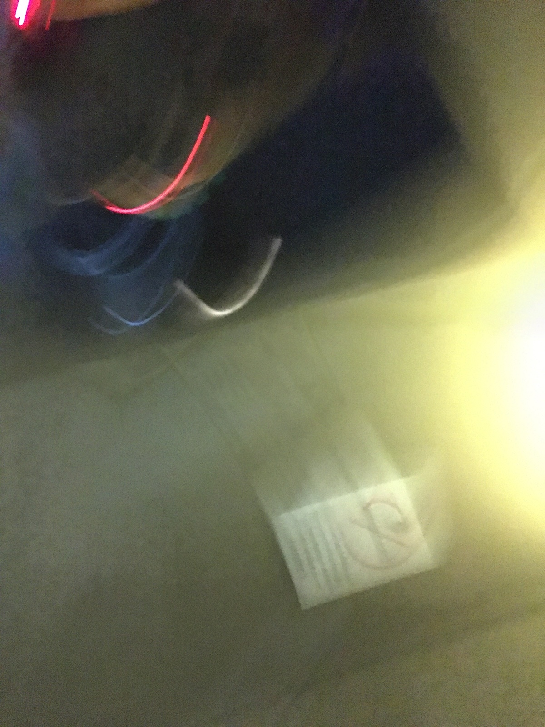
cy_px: 364
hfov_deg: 48.2
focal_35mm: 29
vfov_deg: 61.7
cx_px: 272
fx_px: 609
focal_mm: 4.15
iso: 2000
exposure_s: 1/15
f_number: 2.2
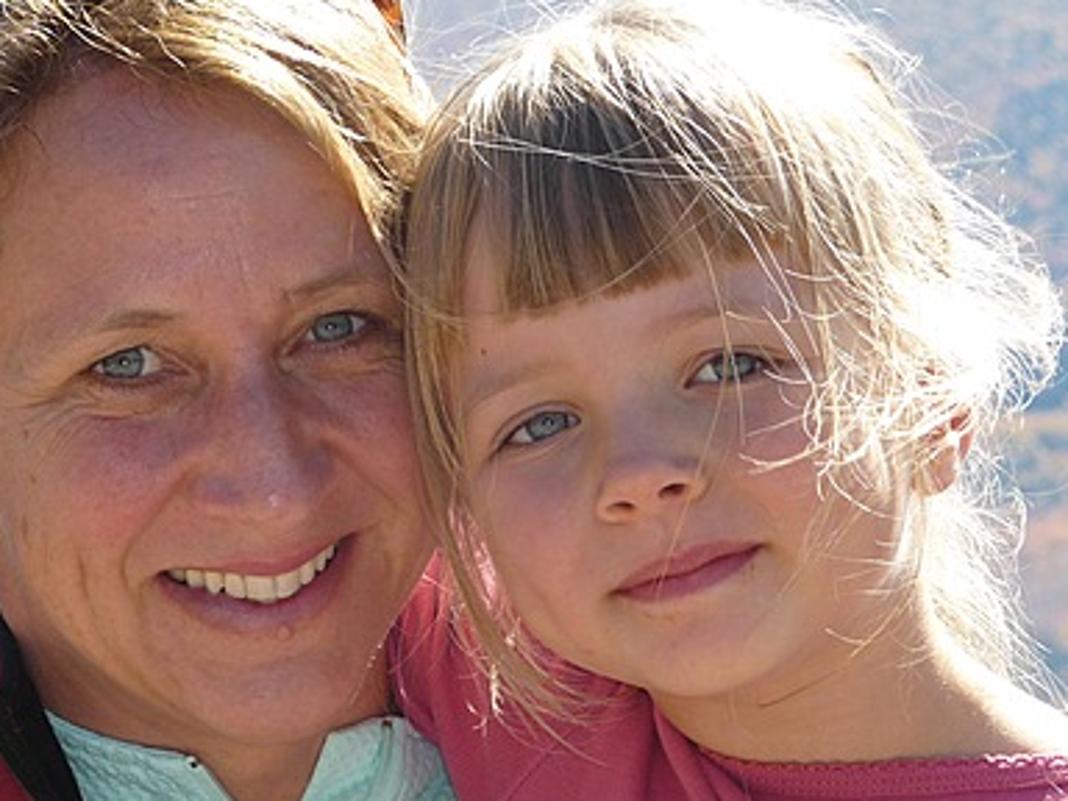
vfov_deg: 6.1
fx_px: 7559
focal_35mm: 245
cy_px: 481
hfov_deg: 8.1
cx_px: 384
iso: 100
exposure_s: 1/200
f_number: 4.8
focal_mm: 25.2
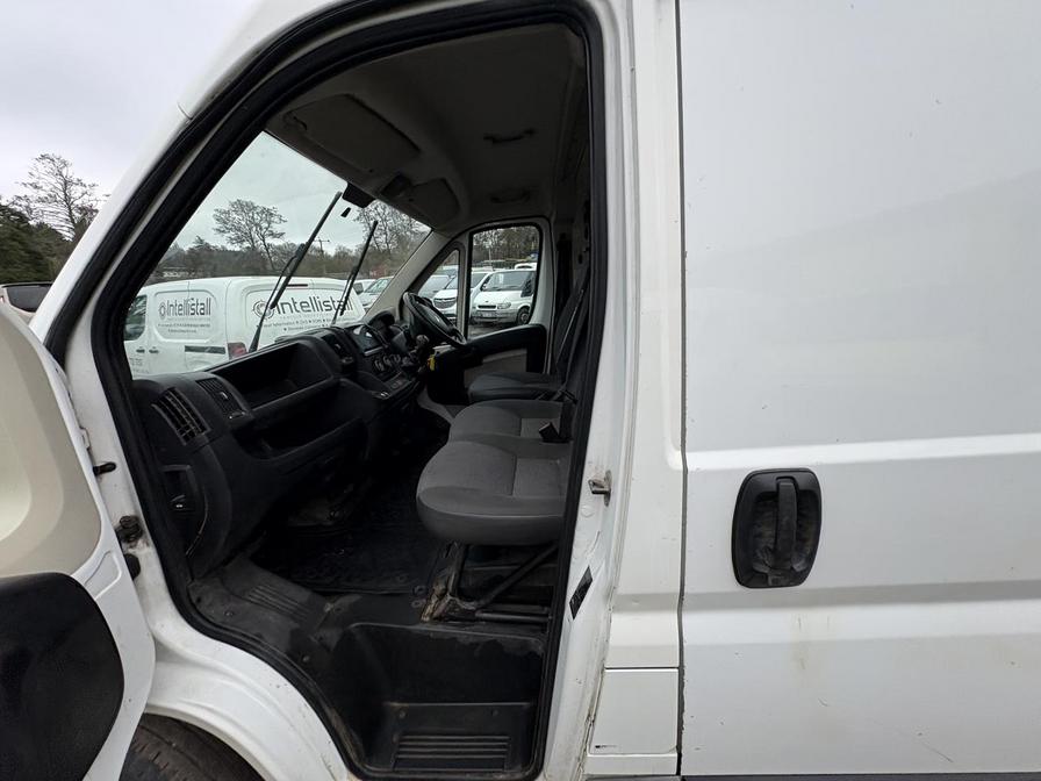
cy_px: 390
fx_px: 421
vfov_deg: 85.7
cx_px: 520
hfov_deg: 102.1
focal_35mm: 14
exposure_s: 1/288
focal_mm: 2.22
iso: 50
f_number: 2.2
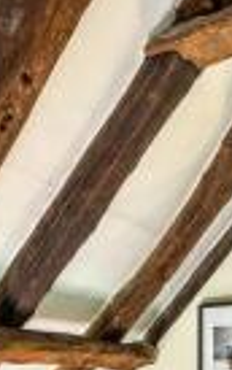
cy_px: 374
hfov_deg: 23.8
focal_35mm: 53
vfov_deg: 34.5
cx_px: 213
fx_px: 534
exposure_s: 1/13
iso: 160
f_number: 6.4
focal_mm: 10.1
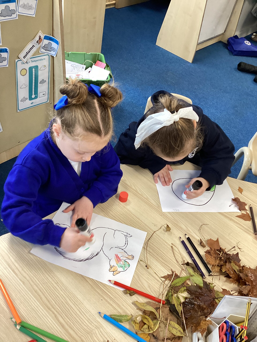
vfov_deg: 58.4
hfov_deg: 45.4
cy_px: 171
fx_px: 307
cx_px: 128
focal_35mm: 31
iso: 125
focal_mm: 3.3
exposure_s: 1/50
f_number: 2.4
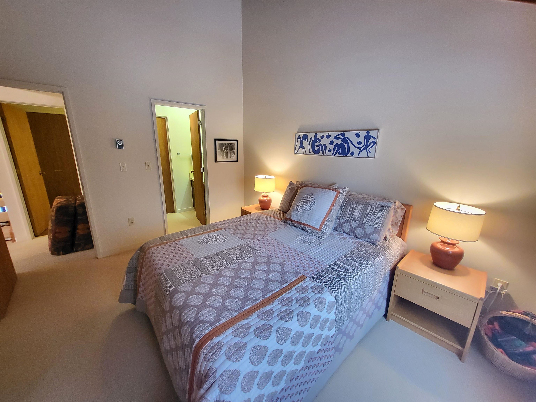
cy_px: 201
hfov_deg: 106.2
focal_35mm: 13
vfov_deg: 89.9
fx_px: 201
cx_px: 268
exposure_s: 1/24
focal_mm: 1.74
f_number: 2.2
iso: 640
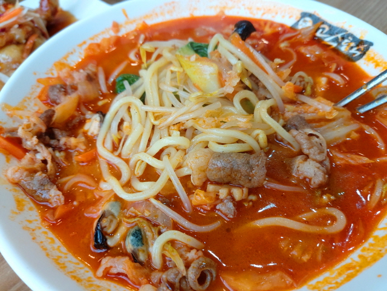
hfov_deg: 69.4
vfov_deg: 54.9
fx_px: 279
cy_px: 146
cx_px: 194
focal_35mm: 25
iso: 64
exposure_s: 1/60
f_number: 2
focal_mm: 4.58
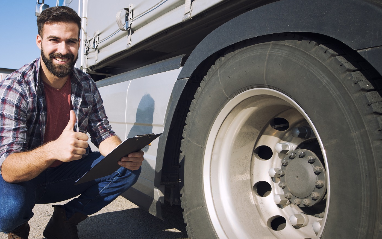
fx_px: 292
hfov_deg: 66.1
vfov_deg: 44.5
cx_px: 164
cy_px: 106
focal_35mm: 28
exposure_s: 1/1000
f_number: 6.3
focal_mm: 20
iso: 320
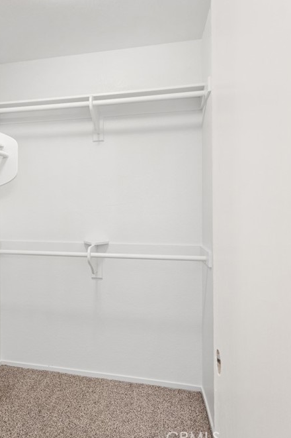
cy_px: 221
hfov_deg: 39.2
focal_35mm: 31
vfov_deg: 60.3
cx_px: 28
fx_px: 376
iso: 400
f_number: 5.6
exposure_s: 1/2.5
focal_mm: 20
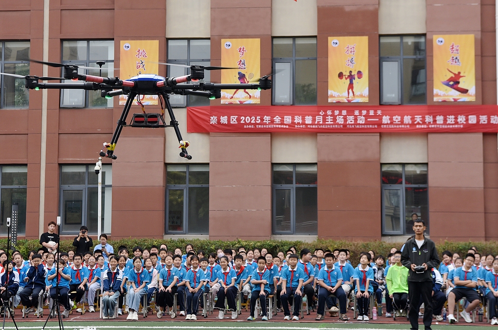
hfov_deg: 28.9
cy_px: 165
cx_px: 249
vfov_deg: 19.4
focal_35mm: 70
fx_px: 967
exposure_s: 1/800
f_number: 7.1
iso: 640
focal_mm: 70
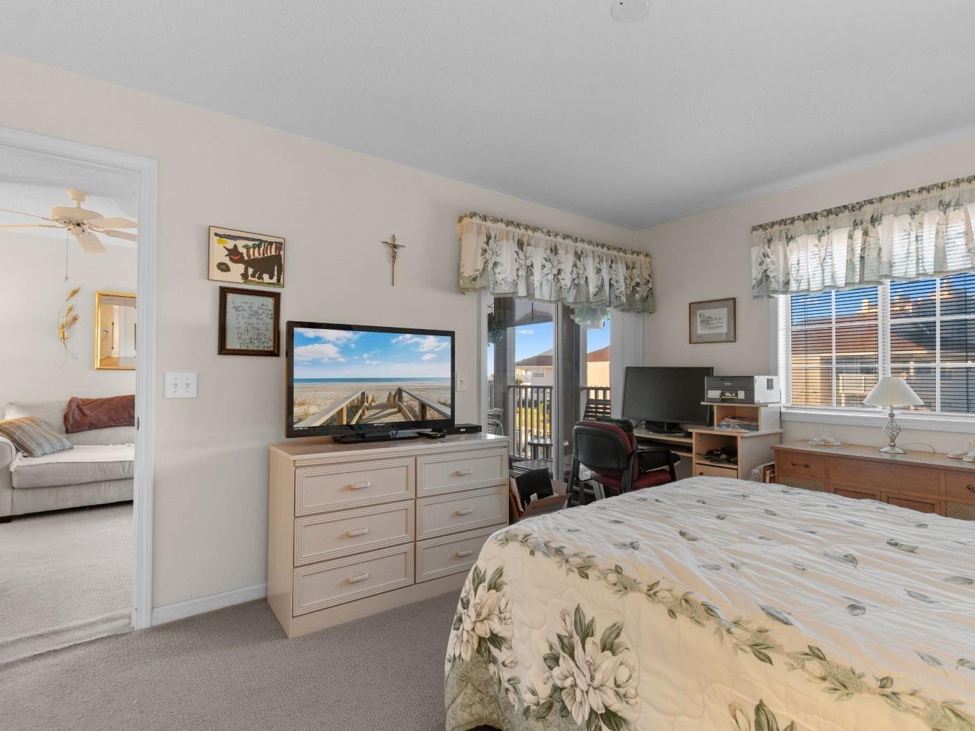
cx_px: 527
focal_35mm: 17
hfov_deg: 90.8
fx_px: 479
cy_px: 369
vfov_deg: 74.7
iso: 100
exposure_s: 1/4
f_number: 4.5
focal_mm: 10
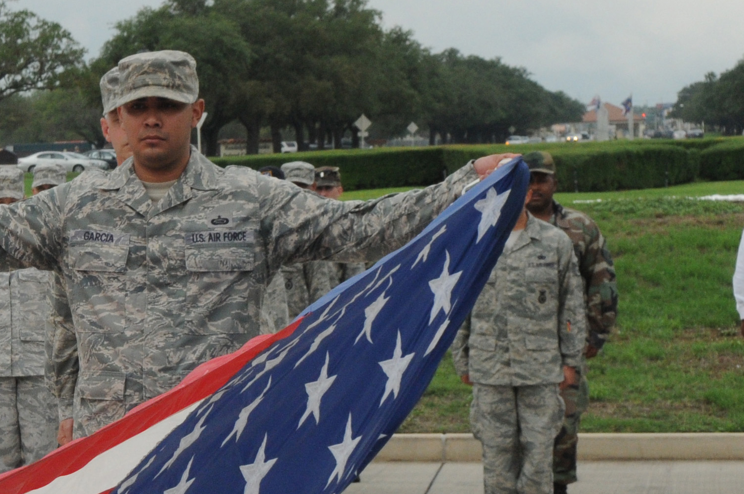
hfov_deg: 13.9
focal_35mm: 145
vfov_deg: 9.4
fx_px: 2993
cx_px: -82
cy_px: 311
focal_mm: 34
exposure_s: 1/500
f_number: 11
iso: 640
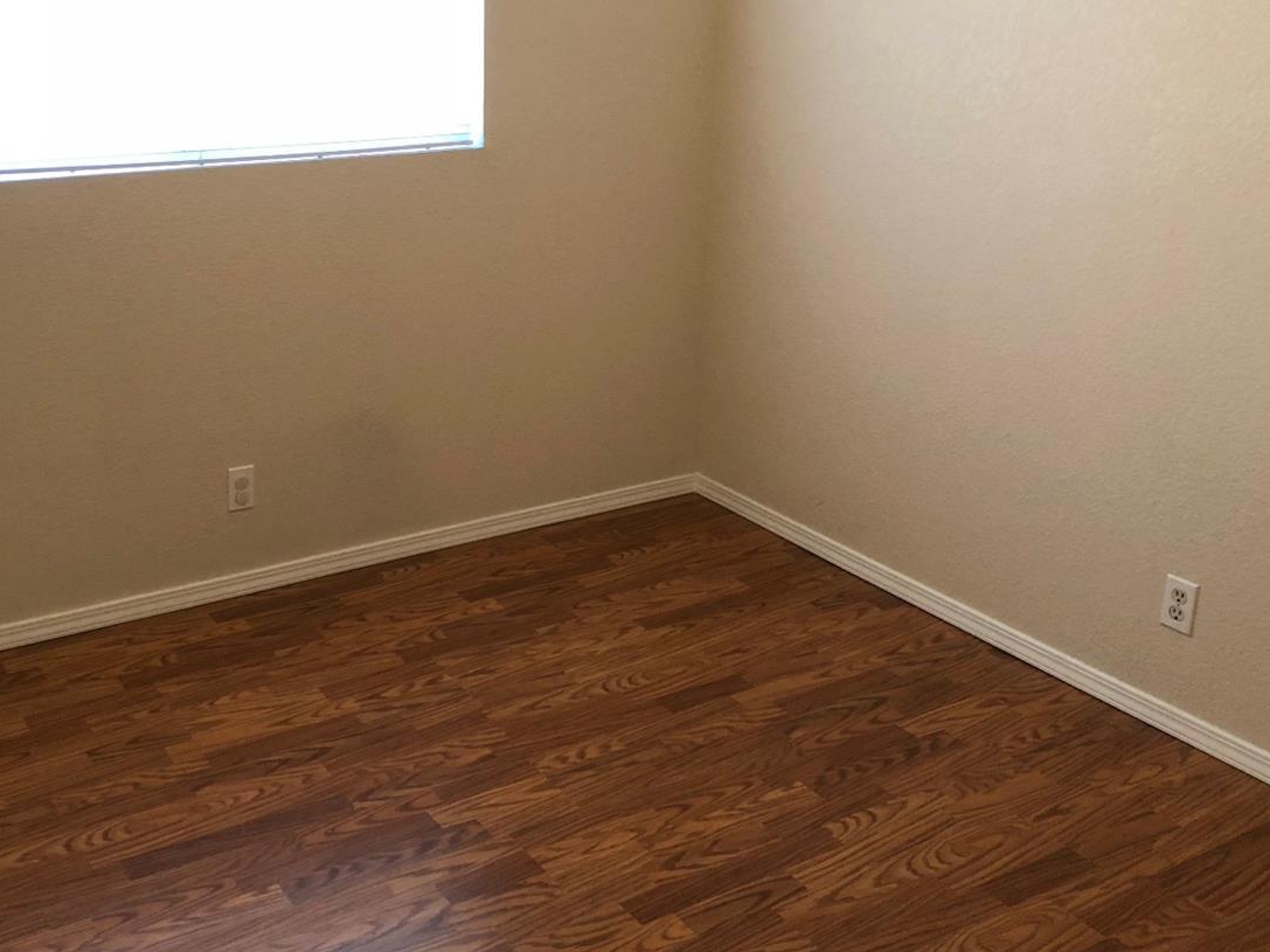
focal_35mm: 40
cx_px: 476
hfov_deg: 46.4
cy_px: 376
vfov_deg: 35.8
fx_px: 1467
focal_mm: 3.99
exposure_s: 1/20
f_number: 1.8
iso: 40
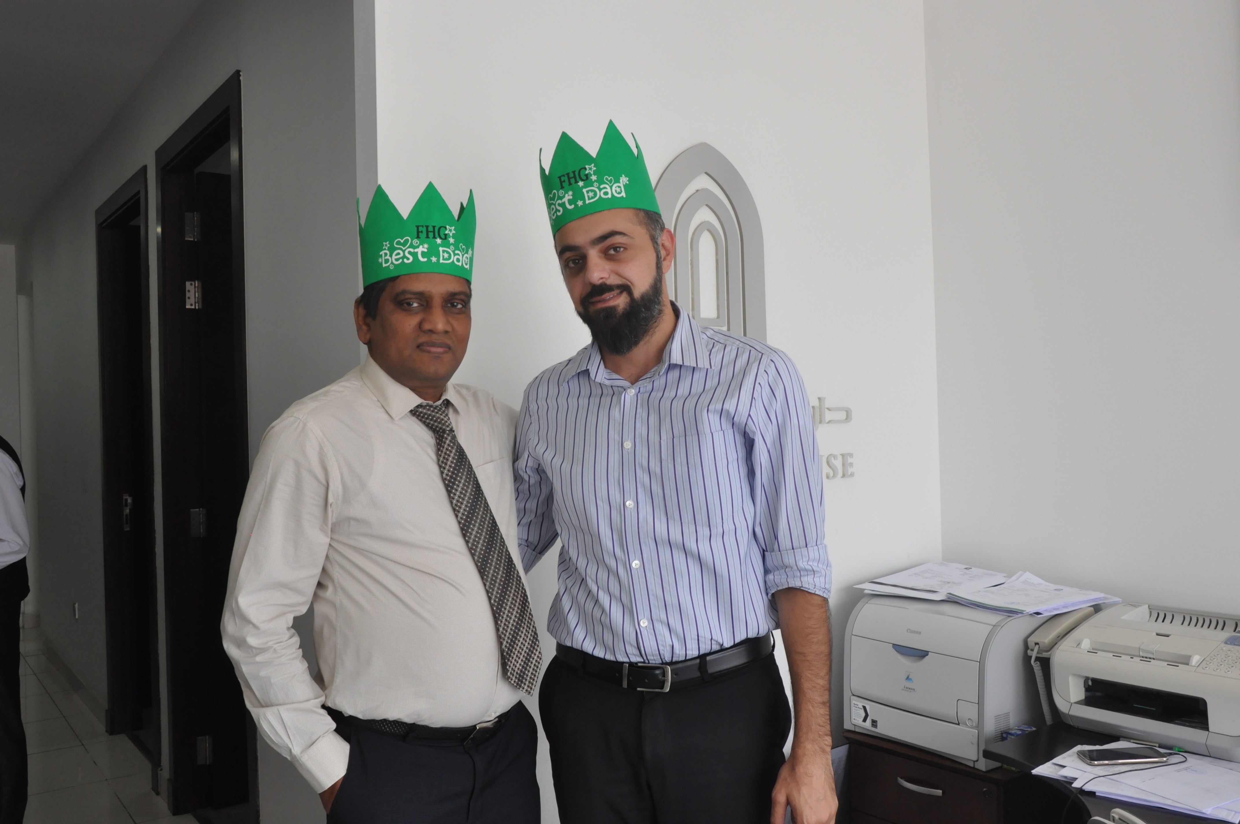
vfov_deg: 41.6
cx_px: 620
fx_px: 1084
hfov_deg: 59.6
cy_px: 412
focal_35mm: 32
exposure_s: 1/80
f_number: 9
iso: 800
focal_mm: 21
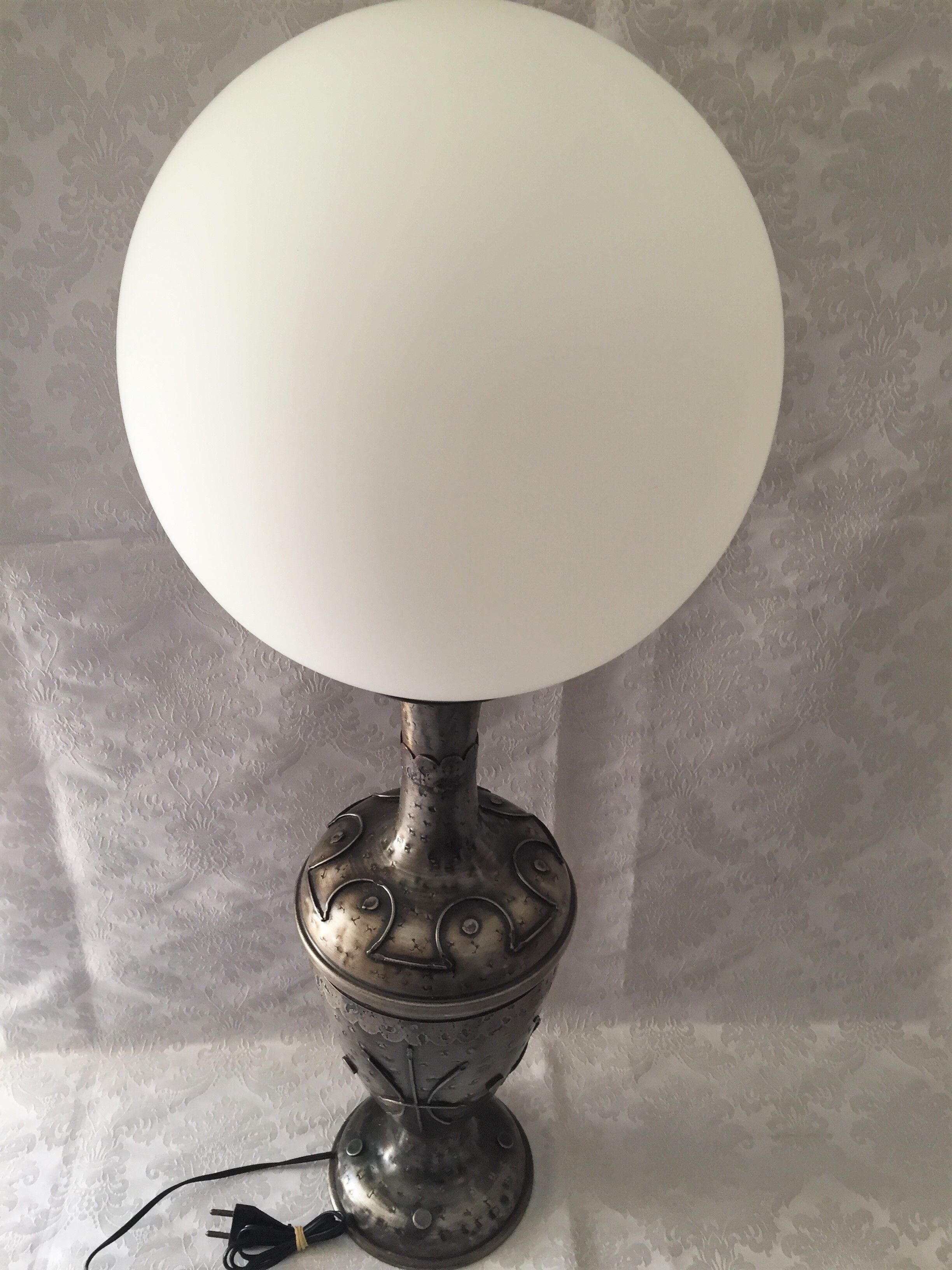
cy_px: 635
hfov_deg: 48.2
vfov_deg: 61.7
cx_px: 476
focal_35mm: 29
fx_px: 1063
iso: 80
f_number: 2.2
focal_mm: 4.15
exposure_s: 1/33
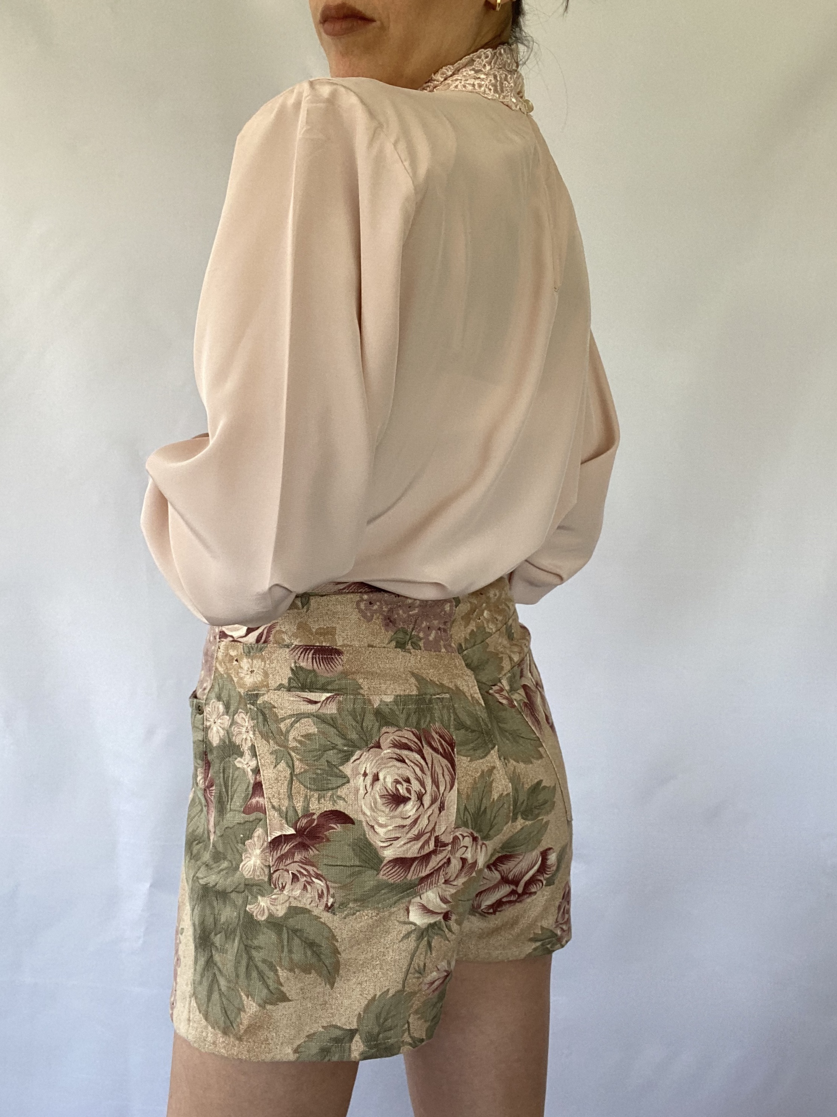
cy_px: 558
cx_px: 418
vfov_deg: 60.0
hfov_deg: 46.8
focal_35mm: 30
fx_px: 967
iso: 64
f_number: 2.2
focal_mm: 2.71
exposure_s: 1/122
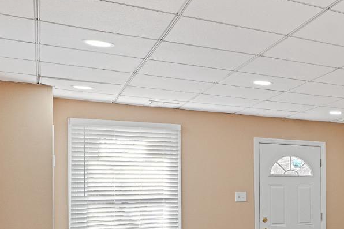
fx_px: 525
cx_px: 494
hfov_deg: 27.3
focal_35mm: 55
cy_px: 183
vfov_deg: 24.2
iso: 1600
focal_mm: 16
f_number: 8
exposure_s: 1/80
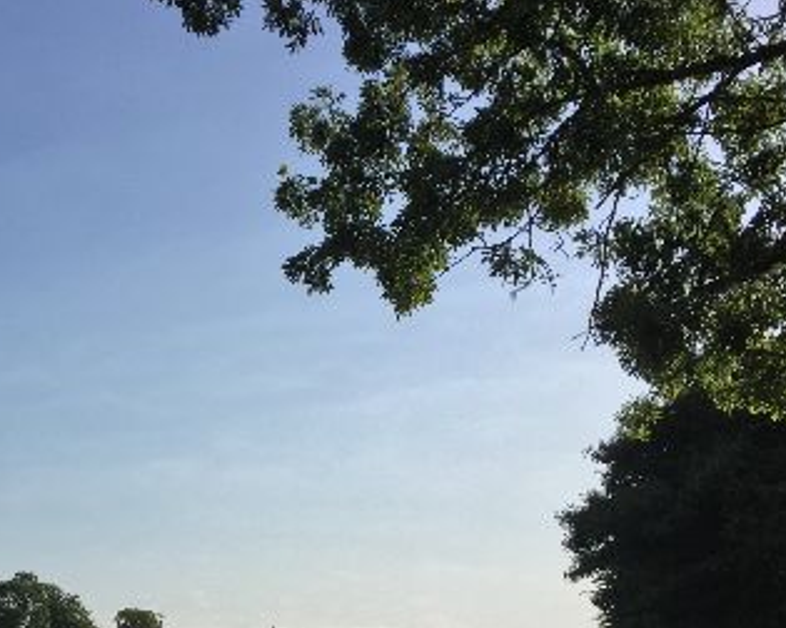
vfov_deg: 27.2
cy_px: 553
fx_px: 1256
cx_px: 110
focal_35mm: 54
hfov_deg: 33.3
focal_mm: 4.15
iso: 32
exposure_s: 1/3968
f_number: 2.2
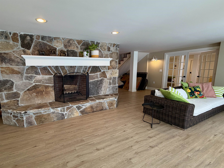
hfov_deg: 102.1
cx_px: 112
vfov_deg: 85.7
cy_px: 84
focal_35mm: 14
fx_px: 91
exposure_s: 1/120
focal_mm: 2.22
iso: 160
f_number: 2.2
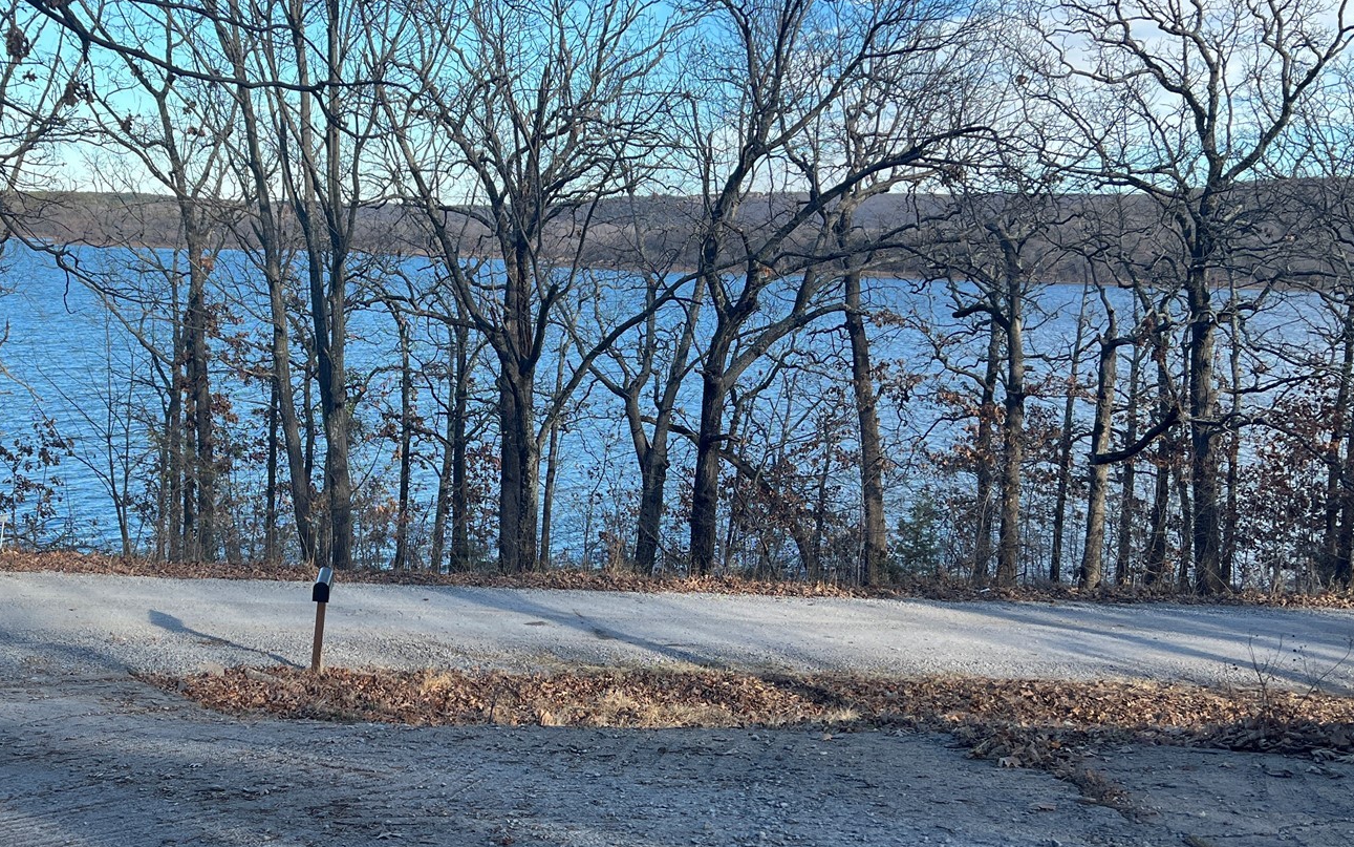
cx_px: 380
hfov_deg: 46.9
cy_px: 430
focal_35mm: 41
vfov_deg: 31.3
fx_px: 1513
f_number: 1.5
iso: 50
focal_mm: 5.7
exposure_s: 1/1511
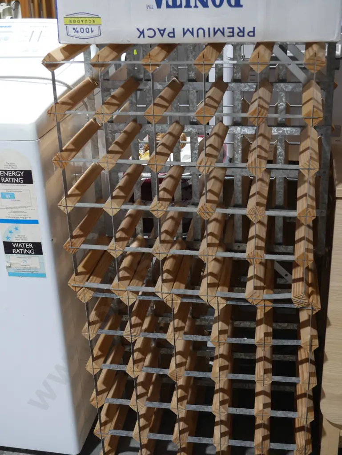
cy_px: 228
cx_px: 171
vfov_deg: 38.2
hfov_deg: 29.1
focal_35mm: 50
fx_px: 658
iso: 640
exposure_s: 1/60
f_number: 5.3
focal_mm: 25
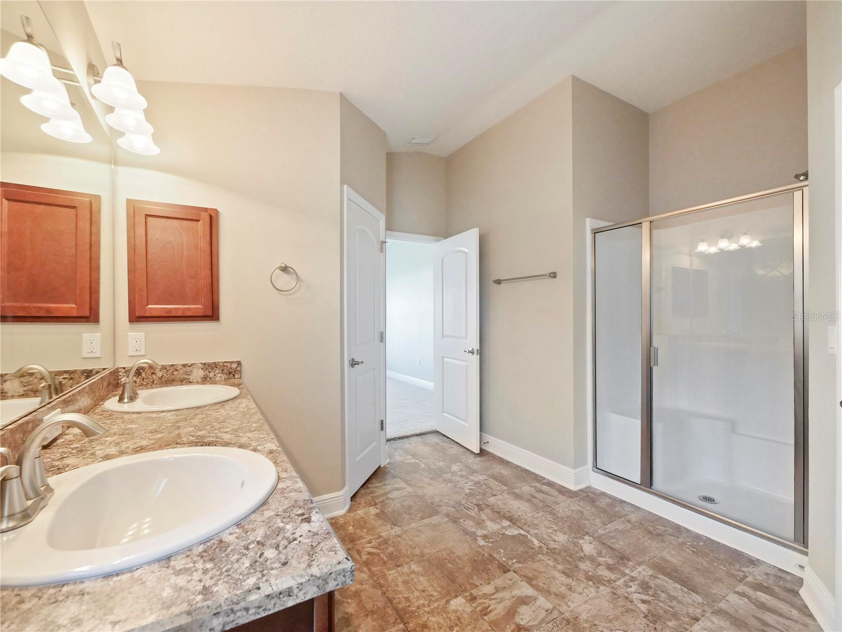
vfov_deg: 85.7
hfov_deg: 102.1
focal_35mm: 14
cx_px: 421
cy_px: 316
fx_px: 341
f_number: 4
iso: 1250
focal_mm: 7
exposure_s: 1/60
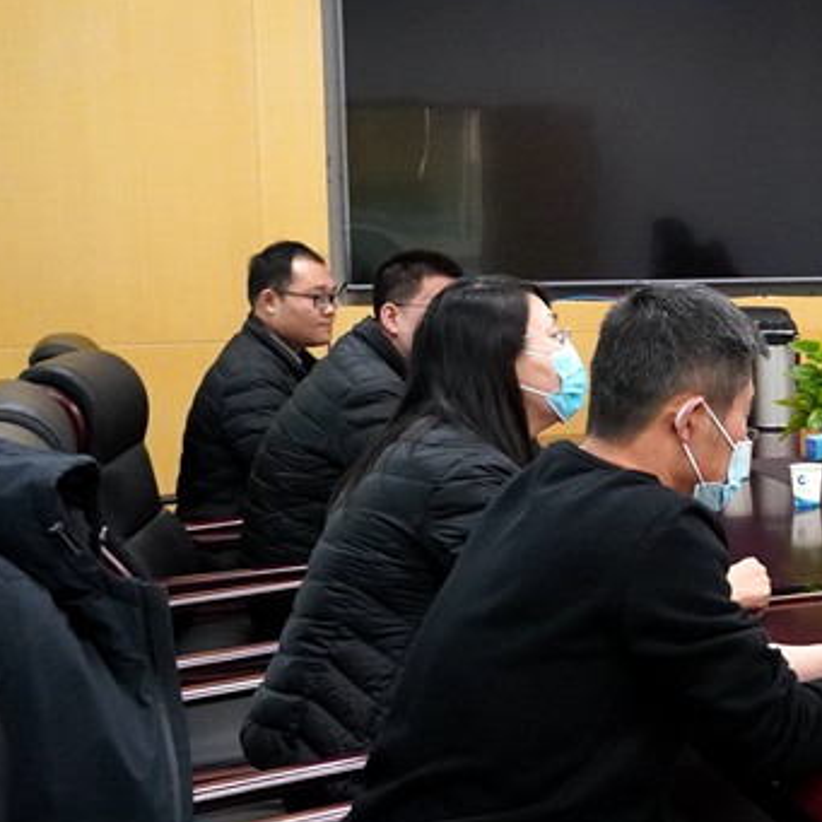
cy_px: 404
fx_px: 1963
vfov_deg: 23.7
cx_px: 1005
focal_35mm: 73
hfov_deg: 21.8
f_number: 4
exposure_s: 1/160
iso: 5000
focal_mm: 23
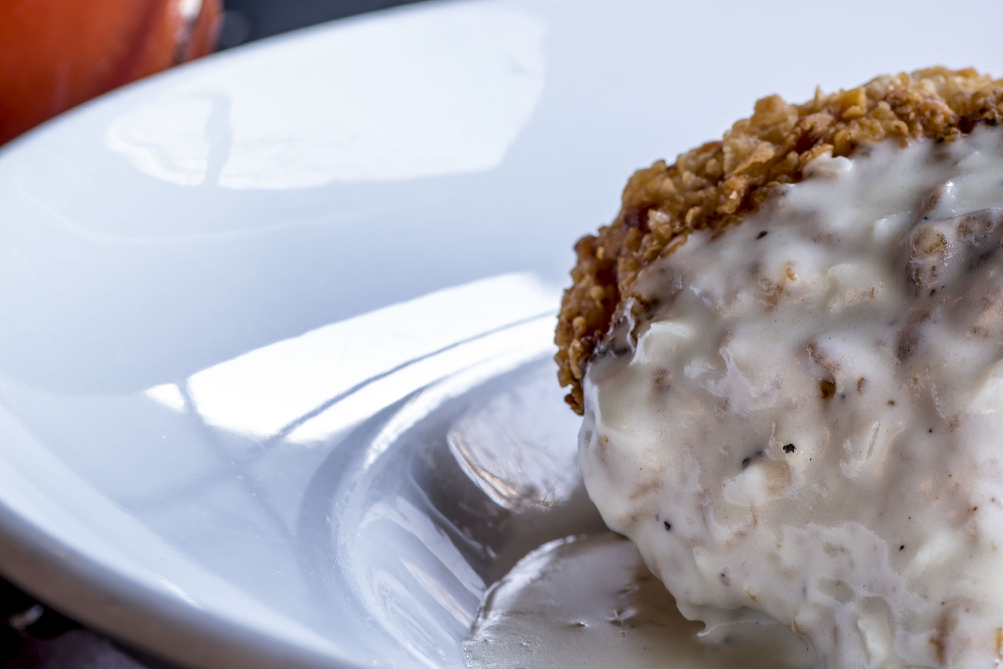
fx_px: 7162
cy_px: 85
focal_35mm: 257
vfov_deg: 5.3
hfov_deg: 8.0
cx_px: 659
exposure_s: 1/4
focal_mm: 105
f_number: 10
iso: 64
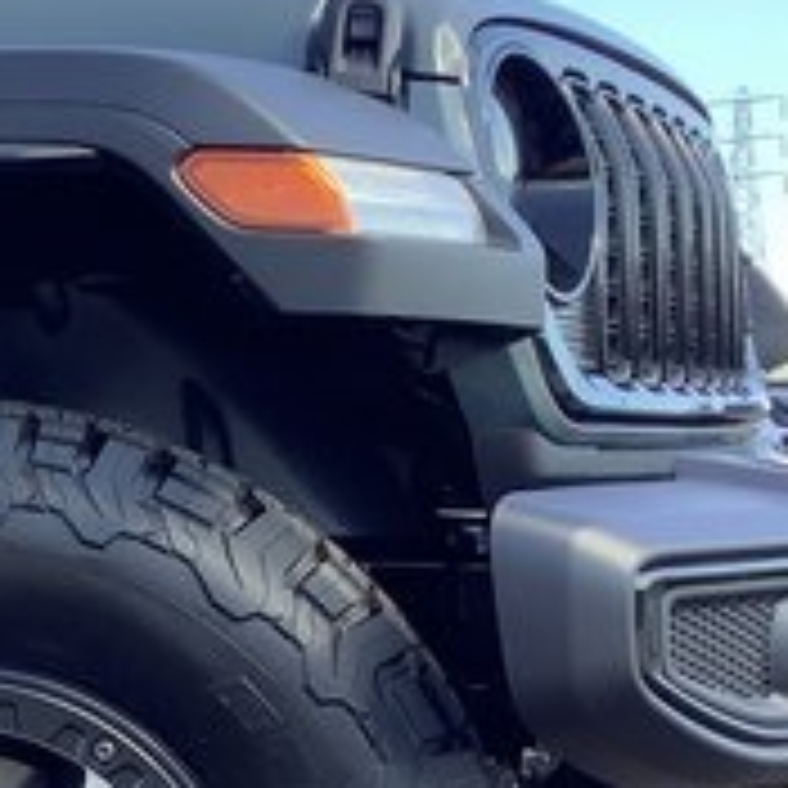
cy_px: 590
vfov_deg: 17.3
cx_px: -261
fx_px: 2575
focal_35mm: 100
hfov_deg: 16.4
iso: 32
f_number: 2.4
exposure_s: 1/120
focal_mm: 3.3
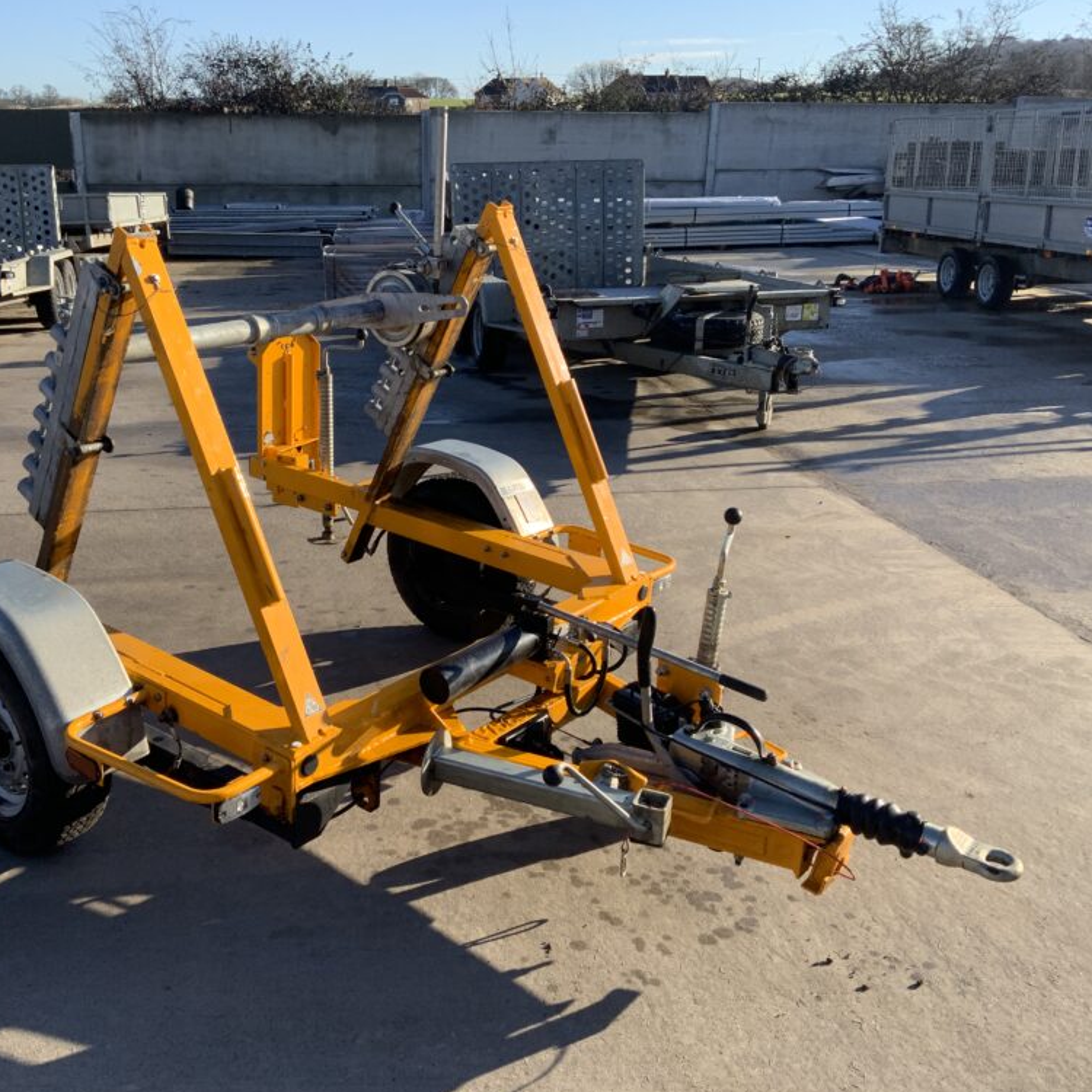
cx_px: 453
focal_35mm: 35
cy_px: 553
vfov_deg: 47.2
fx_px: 1249
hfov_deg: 47.0
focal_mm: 3
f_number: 1.8
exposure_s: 1/912
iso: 16
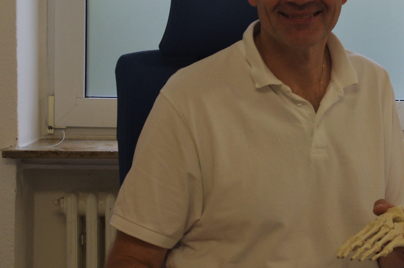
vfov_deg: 11.3
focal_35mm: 121
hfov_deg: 16.8
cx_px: 326
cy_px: 122
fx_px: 1356
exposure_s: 1/60
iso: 400
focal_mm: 37.5
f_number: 7.1
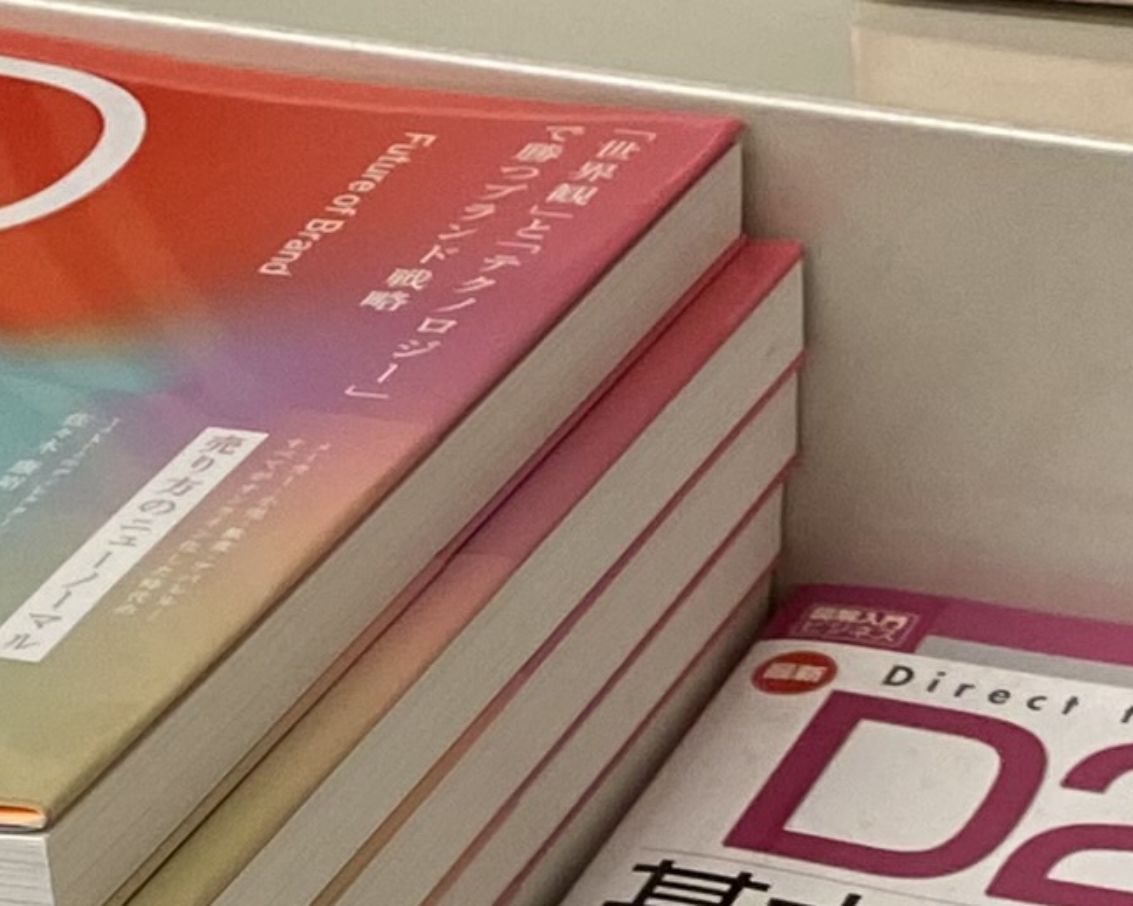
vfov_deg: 9.0
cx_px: 628
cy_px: 2024
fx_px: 5297
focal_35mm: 158
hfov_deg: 12.2
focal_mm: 4.25
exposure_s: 1/100
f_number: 1.8
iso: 100
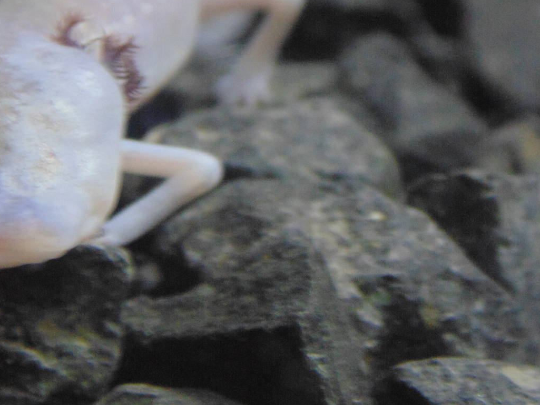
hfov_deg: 12.9
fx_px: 2387
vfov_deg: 9.7
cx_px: 224
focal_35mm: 153
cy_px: 108
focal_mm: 17.5
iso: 400
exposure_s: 1/10
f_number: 4.6
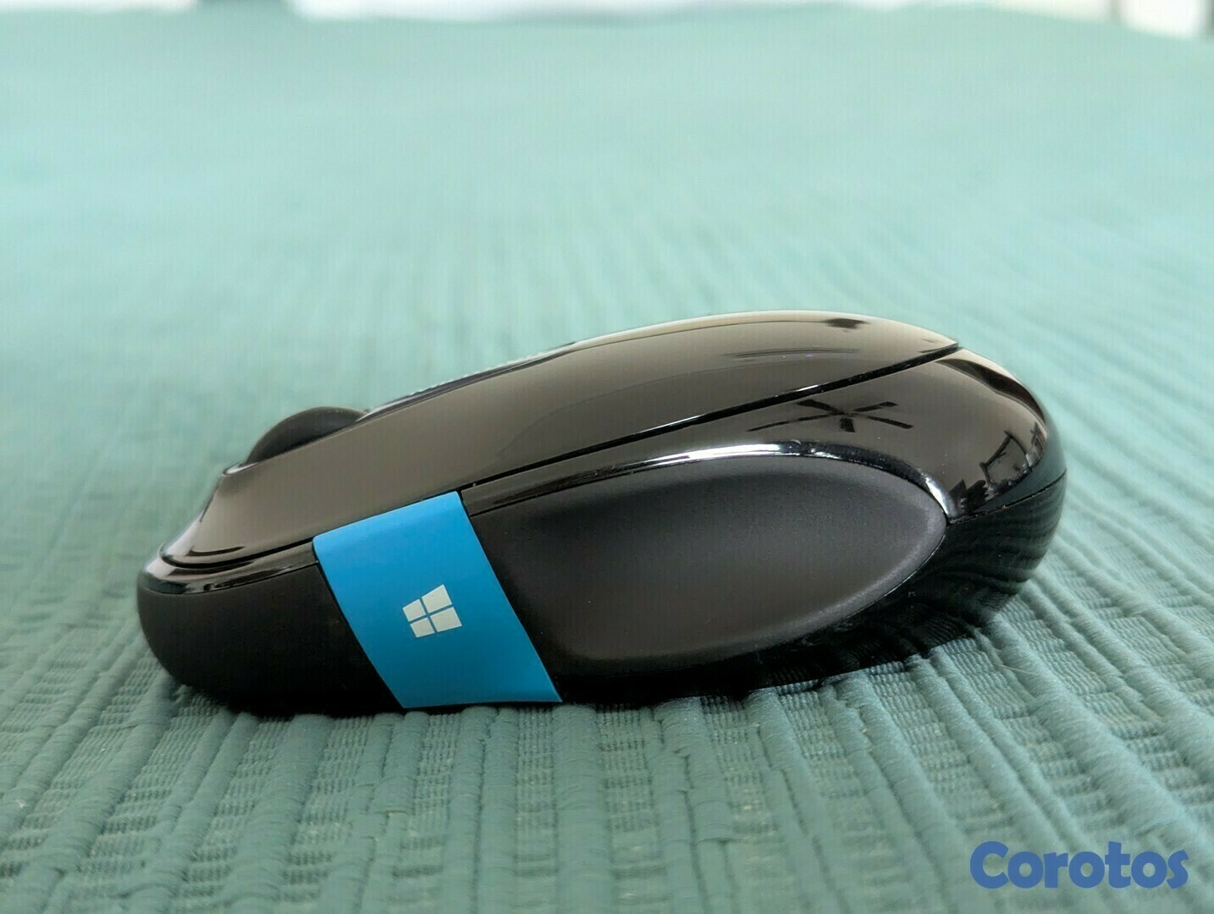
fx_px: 1686
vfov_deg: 30.3
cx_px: 607
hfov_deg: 39.6
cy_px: 457
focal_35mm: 48
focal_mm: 6.81
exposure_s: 1/23.8
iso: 782
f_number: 1.85
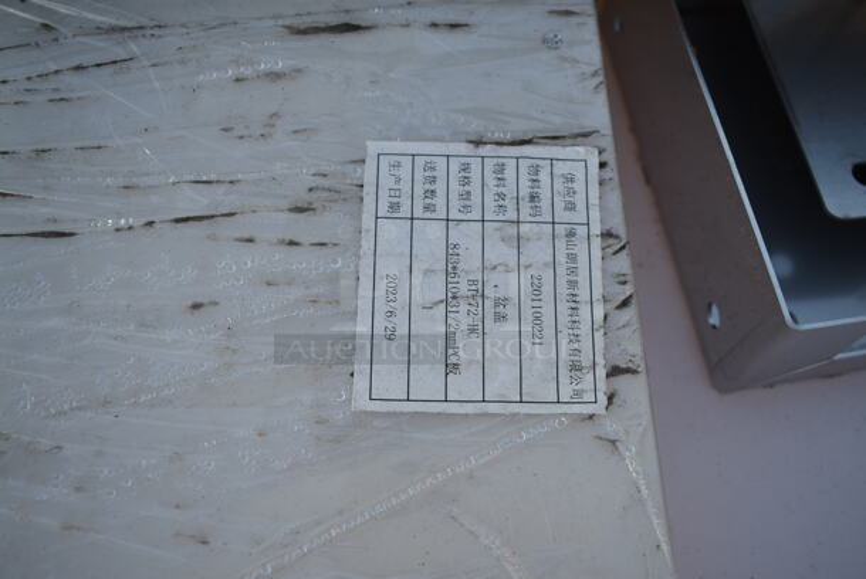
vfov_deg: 38.4
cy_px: 290
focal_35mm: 34
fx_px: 831
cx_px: 433
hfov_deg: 55.1
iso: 100
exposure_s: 1/125
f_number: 4.5
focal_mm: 23
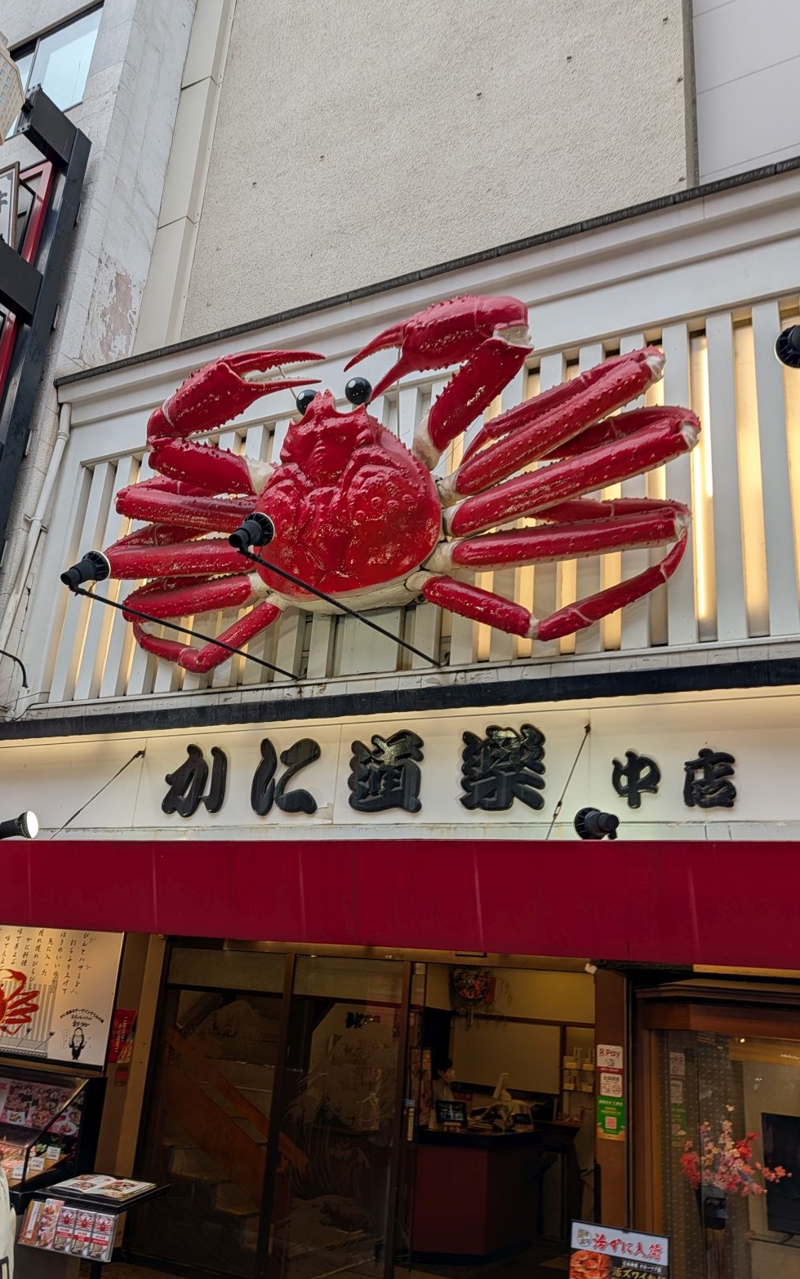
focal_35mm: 26
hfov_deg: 47.6
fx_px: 907
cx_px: 396
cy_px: 634
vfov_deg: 70.4
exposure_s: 1/121
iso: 16
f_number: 1.68
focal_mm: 6.9
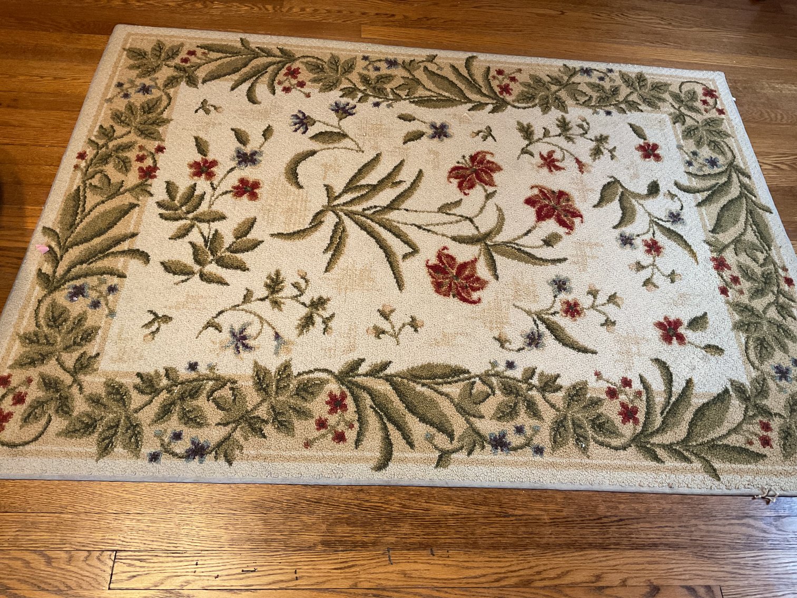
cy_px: 299
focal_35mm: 29
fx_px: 668
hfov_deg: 61.7
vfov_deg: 48.2
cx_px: 398
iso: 160
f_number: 1.8
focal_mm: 3
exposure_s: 1/60
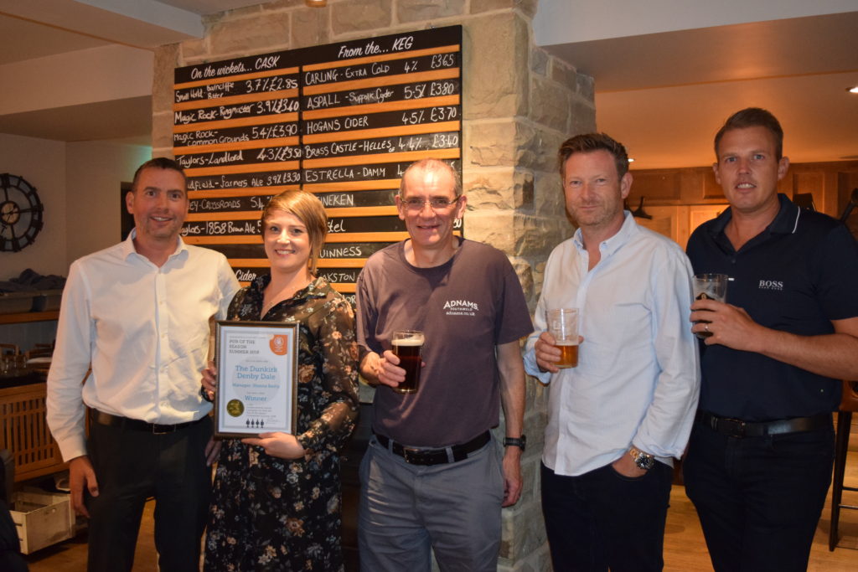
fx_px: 858
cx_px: 429
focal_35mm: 36
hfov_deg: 53.1
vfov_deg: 36.9
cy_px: 286
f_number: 4
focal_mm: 24
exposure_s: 1/60
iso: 2000
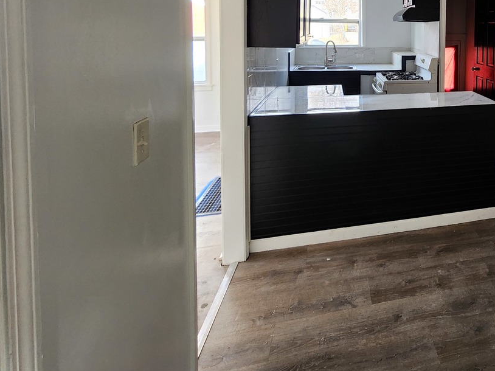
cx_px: 435
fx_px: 329
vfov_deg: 52.9
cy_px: 49
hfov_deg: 63.2
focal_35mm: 23
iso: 200
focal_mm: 2.2
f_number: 2.2
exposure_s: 1/60
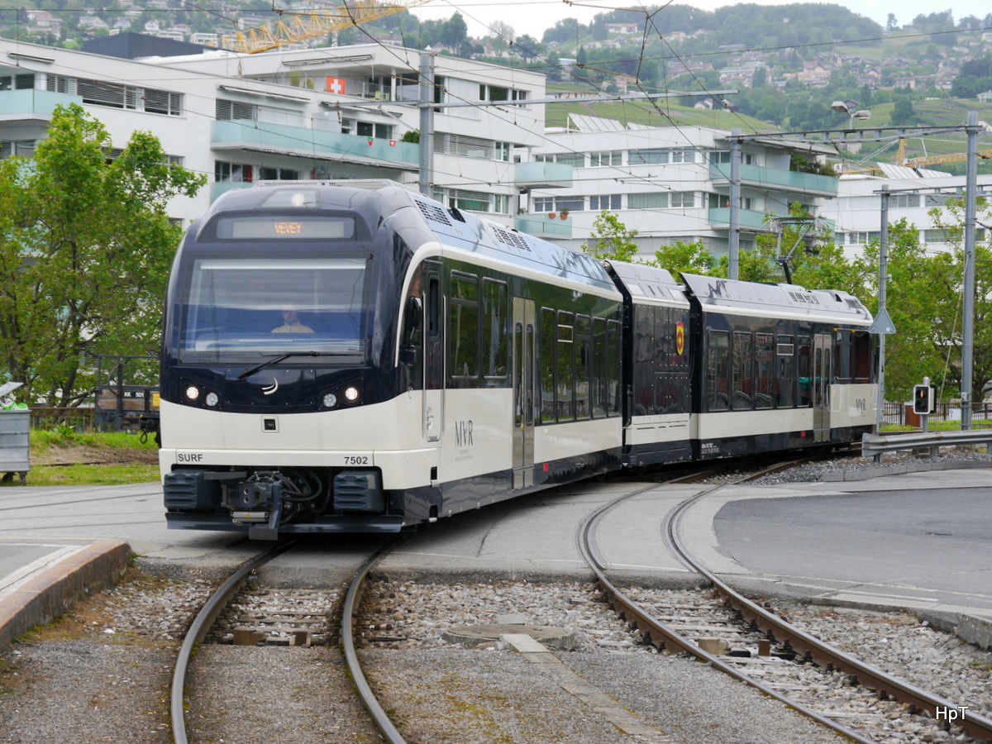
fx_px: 2407
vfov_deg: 17.6
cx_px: 496
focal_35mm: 84
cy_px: 372
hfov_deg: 23.3
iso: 160
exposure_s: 1/250
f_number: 7.1
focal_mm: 42
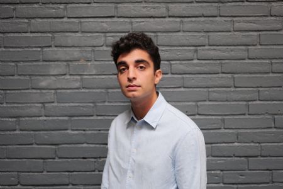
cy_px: 94
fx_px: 393
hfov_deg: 39.6
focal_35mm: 50
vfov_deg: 27.0
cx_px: 142
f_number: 1.8
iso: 320
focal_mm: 50
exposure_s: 1/60
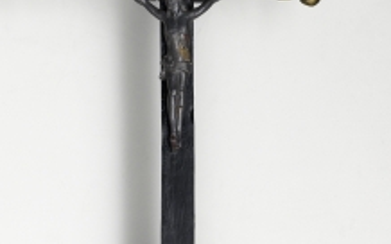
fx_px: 1992
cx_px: 182
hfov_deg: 11.2
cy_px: 228
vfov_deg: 7.0
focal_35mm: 187
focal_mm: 52
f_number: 11
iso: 100
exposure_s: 1/50
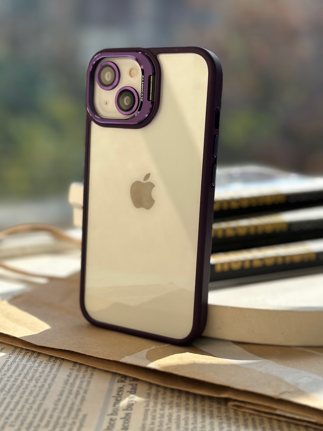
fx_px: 597
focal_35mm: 48
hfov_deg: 30.3
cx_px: 162
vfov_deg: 39.7
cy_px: 216
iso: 100
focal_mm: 6.86
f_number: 1.78
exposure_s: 1/3597
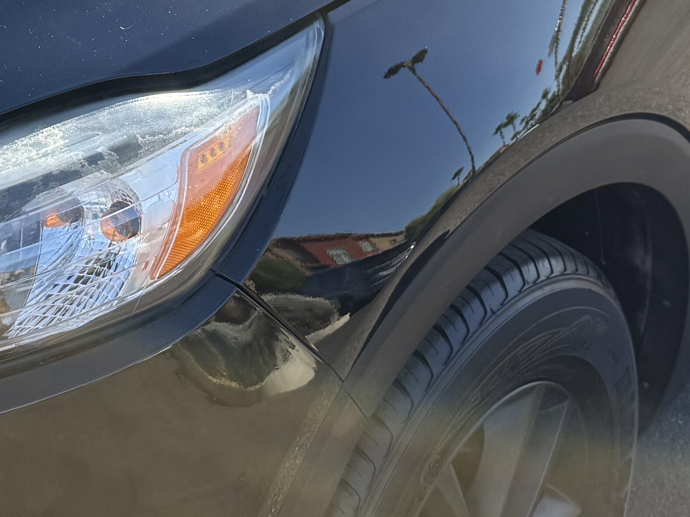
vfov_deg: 16.8
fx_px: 1734
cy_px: 85
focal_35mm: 87
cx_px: 39
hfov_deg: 21.9
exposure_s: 1/943
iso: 80
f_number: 1.78
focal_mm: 6.76
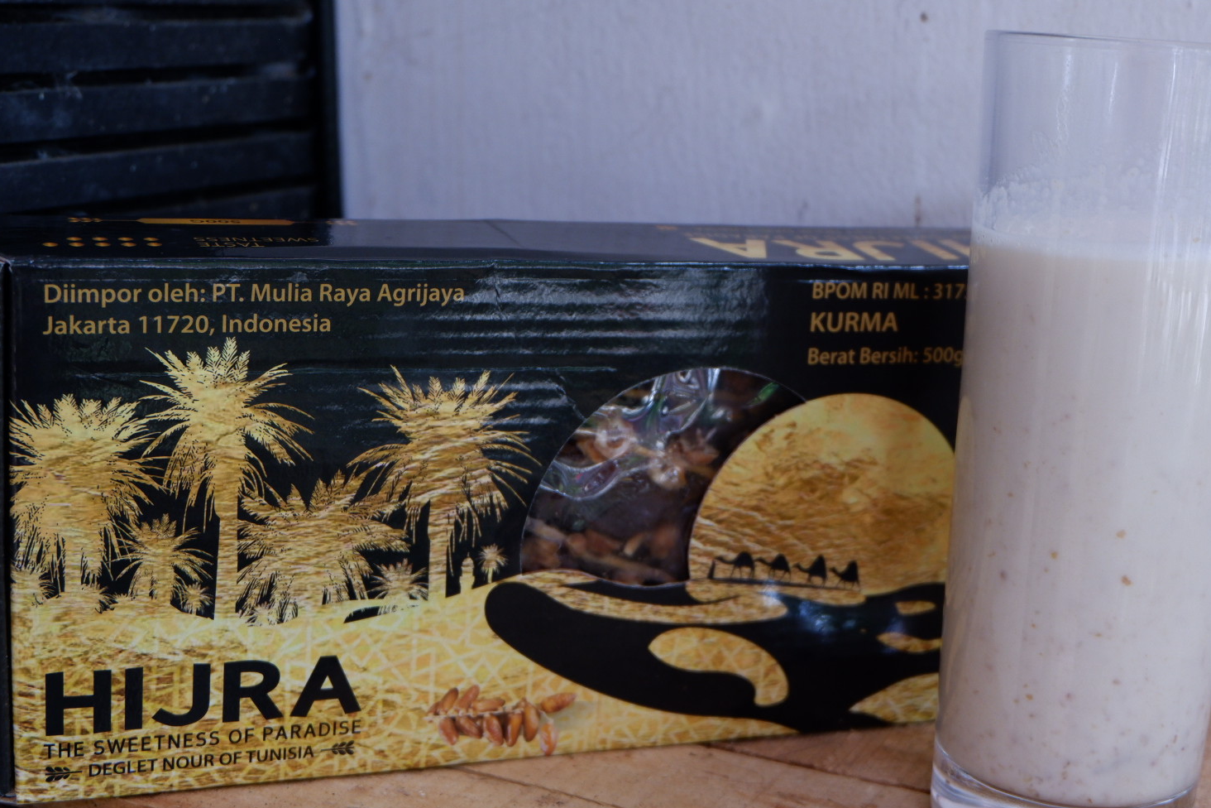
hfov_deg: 35.0
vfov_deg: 23.8
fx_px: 1917
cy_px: 423
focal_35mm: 57
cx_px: 658
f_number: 4.7
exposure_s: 1/70
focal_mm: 31
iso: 640
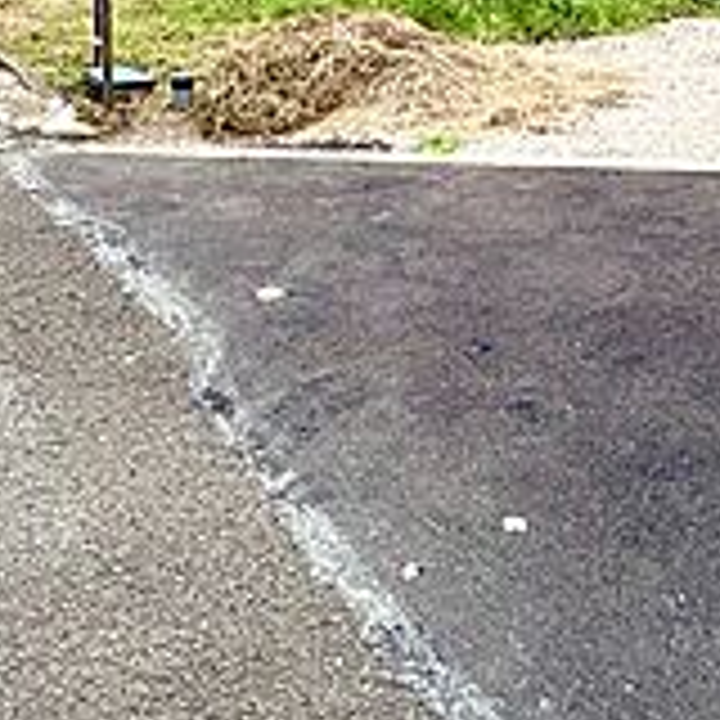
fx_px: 1130
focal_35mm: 48
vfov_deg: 29.1
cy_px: -200
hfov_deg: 35.4
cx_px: 360
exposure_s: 1/1020
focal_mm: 2.22
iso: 64
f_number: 2.2
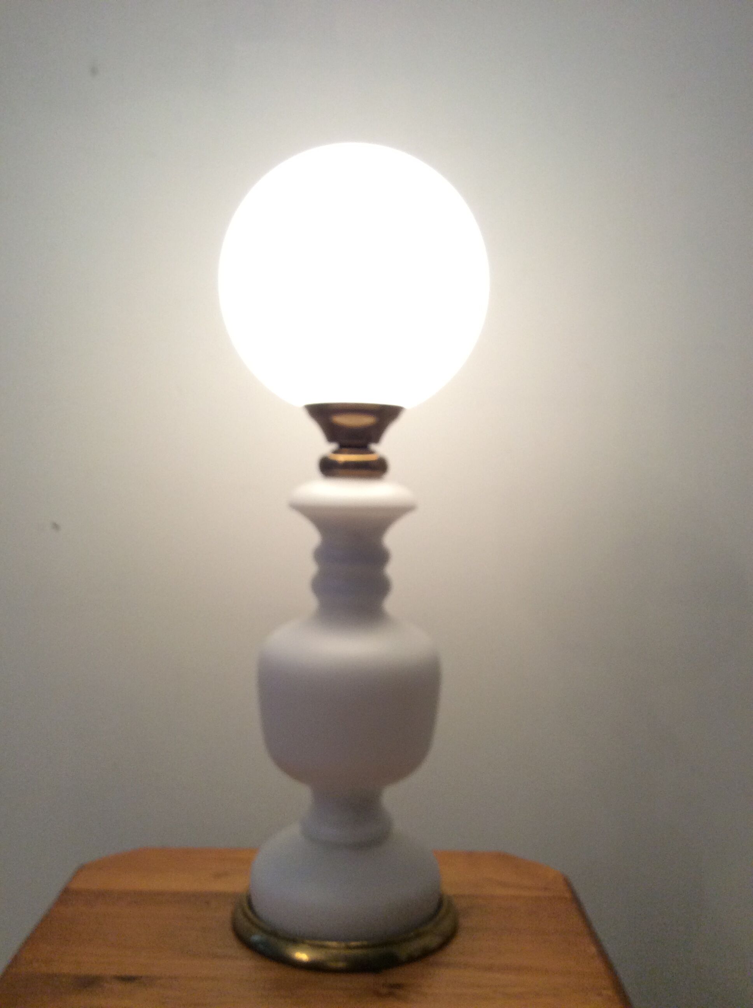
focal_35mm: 32
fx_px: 931
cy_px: 504
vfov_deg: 56.9
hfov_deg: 44.1
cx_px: 376
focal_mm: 3.3
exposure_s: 1/25
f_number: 2.4
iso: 125
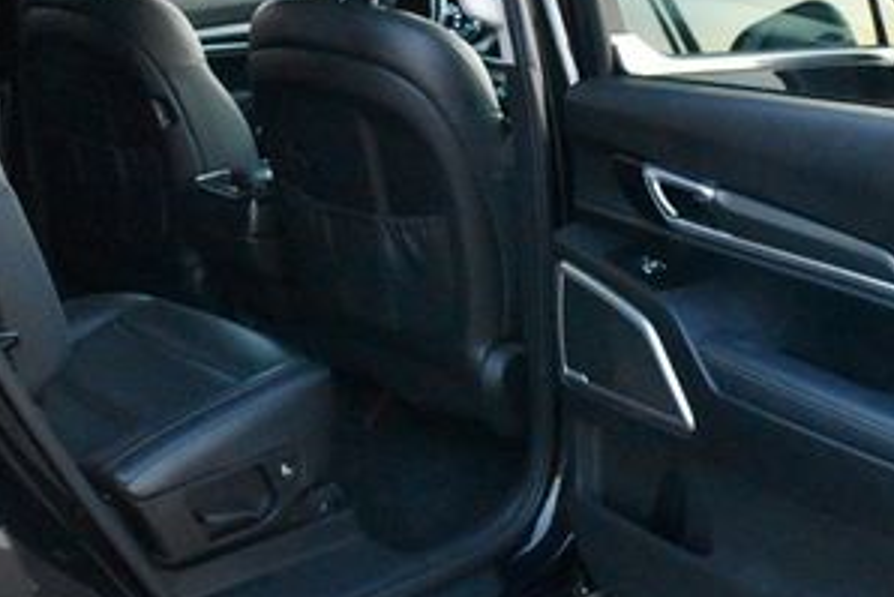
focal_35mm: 58
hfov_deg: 34.3
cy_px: 212
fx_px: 1441
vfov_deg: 23.3
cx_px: 570
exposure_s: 1/125
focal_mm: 18
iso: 6400
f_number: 3.5
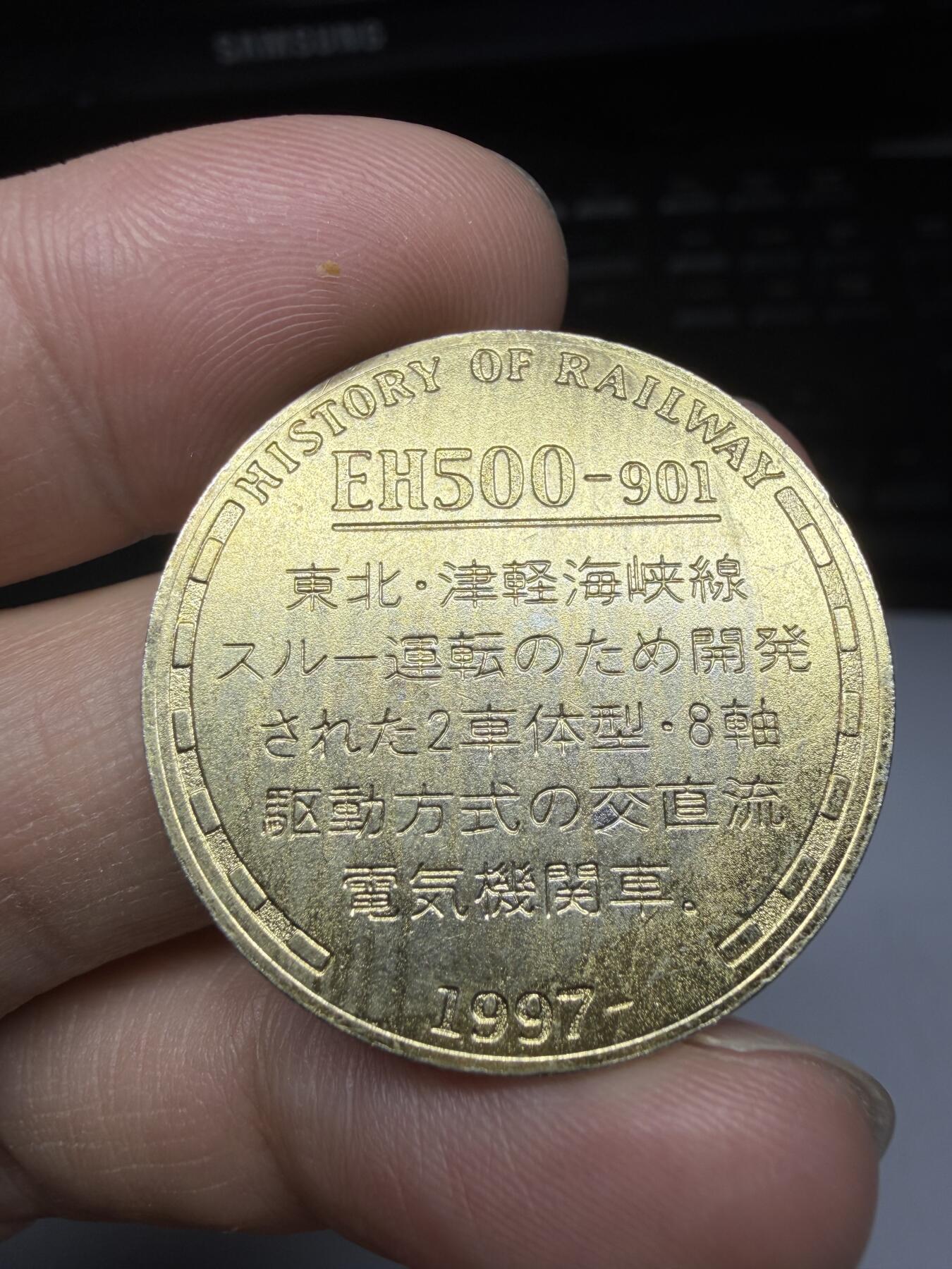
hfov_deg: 53.1
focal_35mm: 26
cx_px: 476
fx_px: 953
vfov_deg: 67.3
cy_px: 634
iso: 50
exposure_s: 1/502
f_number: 2.2
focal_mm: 2.22
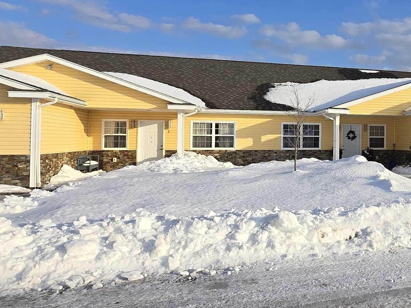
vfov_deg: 42.8
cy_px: 129
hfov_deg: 49.7
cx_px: 365
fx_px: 392
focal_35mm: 33
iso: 50
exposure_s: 1/2715
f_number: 2.2
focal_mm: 2.2
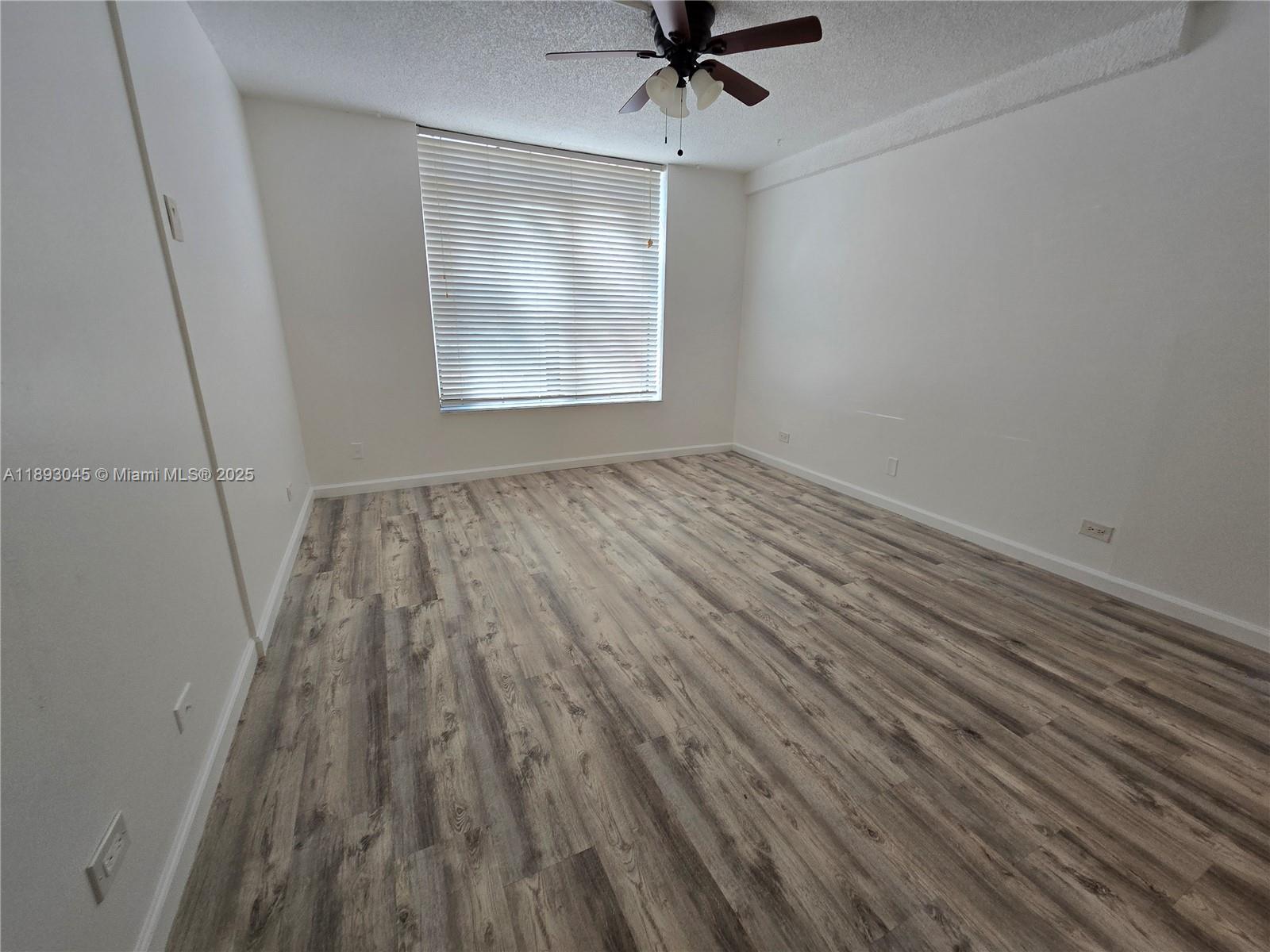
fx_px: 477
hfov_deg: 106.2
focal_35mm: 13
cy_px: 476
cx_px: 635
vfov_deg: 89.9
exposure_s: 1/60
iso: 64
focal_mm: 2.2
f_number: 2.2
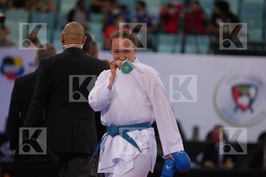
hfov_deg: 6.9
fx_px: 2216
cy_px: 88
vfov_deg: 4.6
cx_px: 133
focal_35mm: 300
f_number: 2.8
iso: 1600
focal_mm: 200
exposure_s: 1/1000
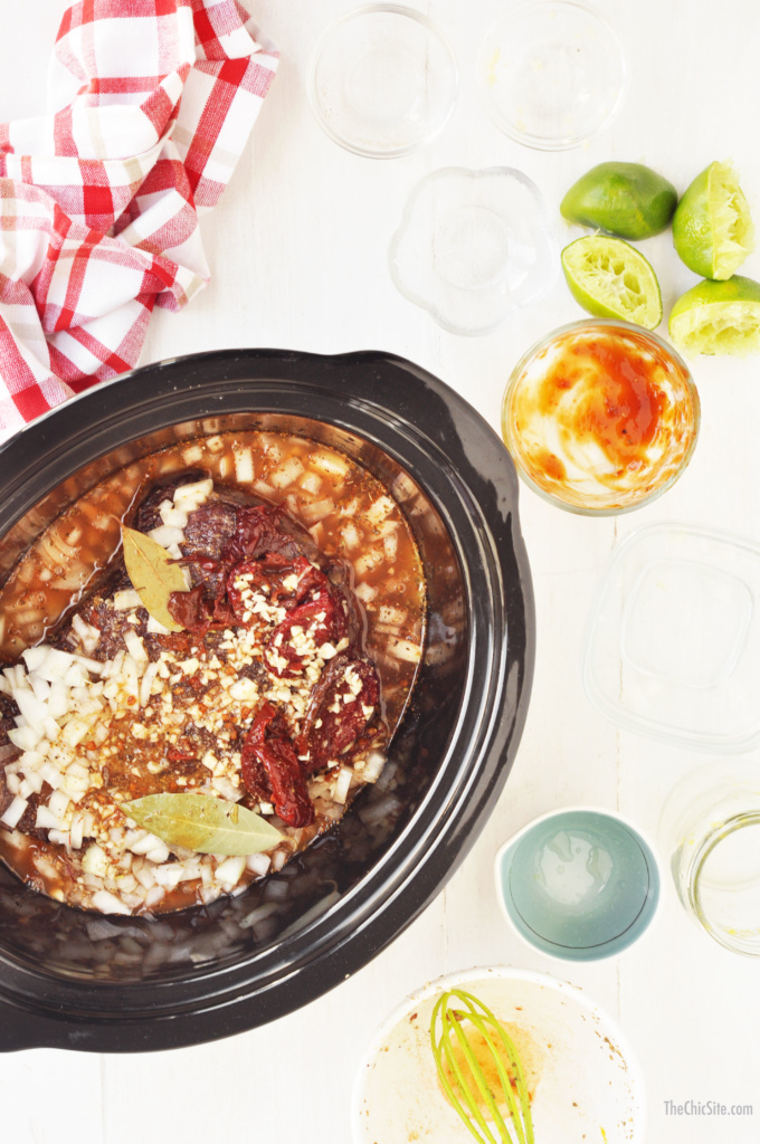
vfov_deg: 27.0
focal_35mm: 75
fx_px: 2381
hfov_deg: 18.1
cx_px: 380
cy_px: 572
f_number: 5.6
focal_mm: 50
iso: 250
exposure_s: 1/50
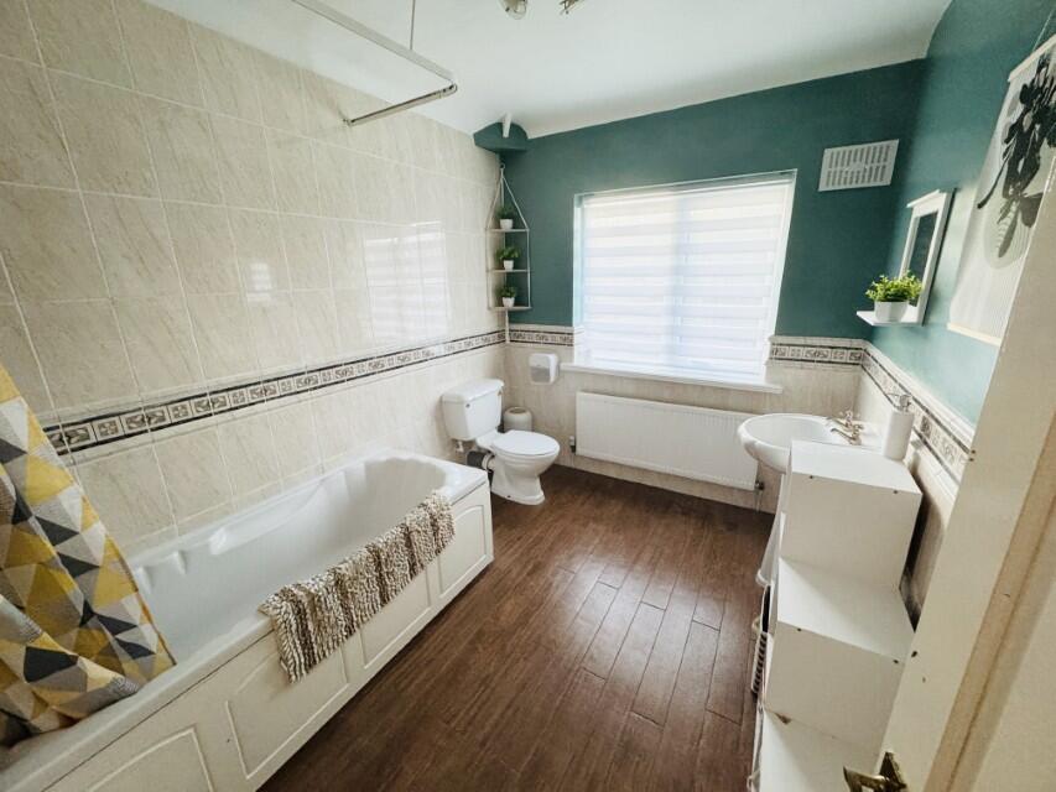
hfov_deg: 102.1
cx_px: 528
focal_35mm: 14
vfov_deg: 85.7
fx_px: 427
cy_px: 396
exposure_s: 1/50
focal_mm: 2.22
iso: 400
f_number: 2.2
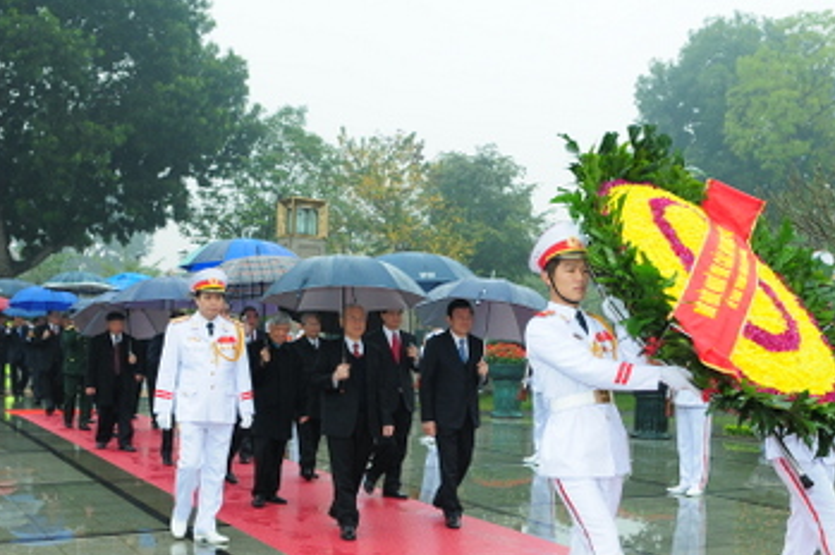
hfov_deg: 45.3
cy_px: 395
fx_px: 996
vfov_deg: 30.8
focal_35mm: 43
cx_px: 488
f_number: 4.5
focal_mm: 20
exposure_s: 1/60
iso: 500
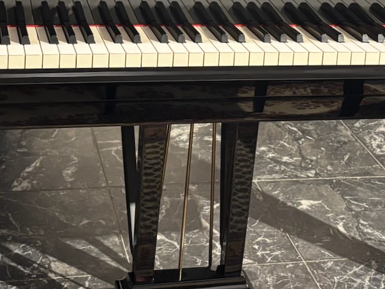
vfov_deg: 17.0
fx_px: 934
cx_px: 214
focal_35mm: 84
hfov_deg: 23.3
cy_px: -31
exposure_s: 1/33
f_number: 1.6
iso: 400
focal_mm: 5.96
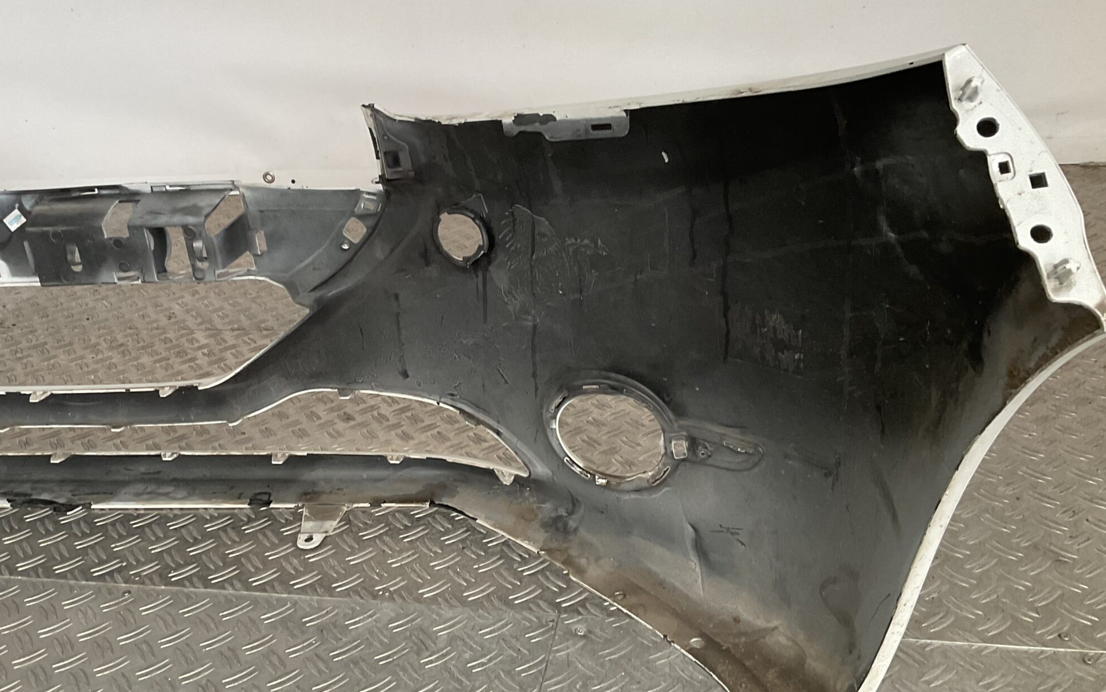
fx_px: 1206
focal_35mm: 40
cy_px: 392
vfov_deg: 32.0
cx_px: 439
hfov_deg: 49.0
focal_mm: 3
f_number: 1.8
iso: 64
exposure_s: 1/50
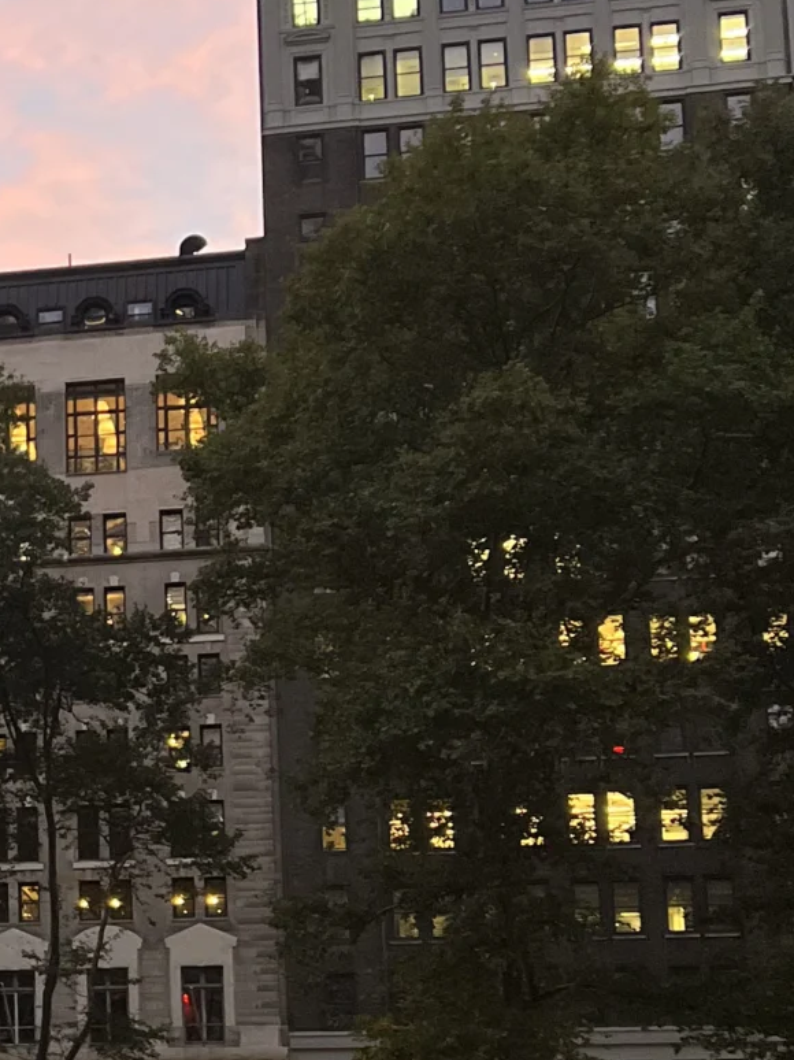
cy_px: 796
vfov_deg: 22.6
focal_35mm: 86
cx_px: -214
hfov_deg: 16.3
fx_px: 2632
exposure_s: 1/119
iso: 125
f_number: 1.5
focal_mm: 5.7
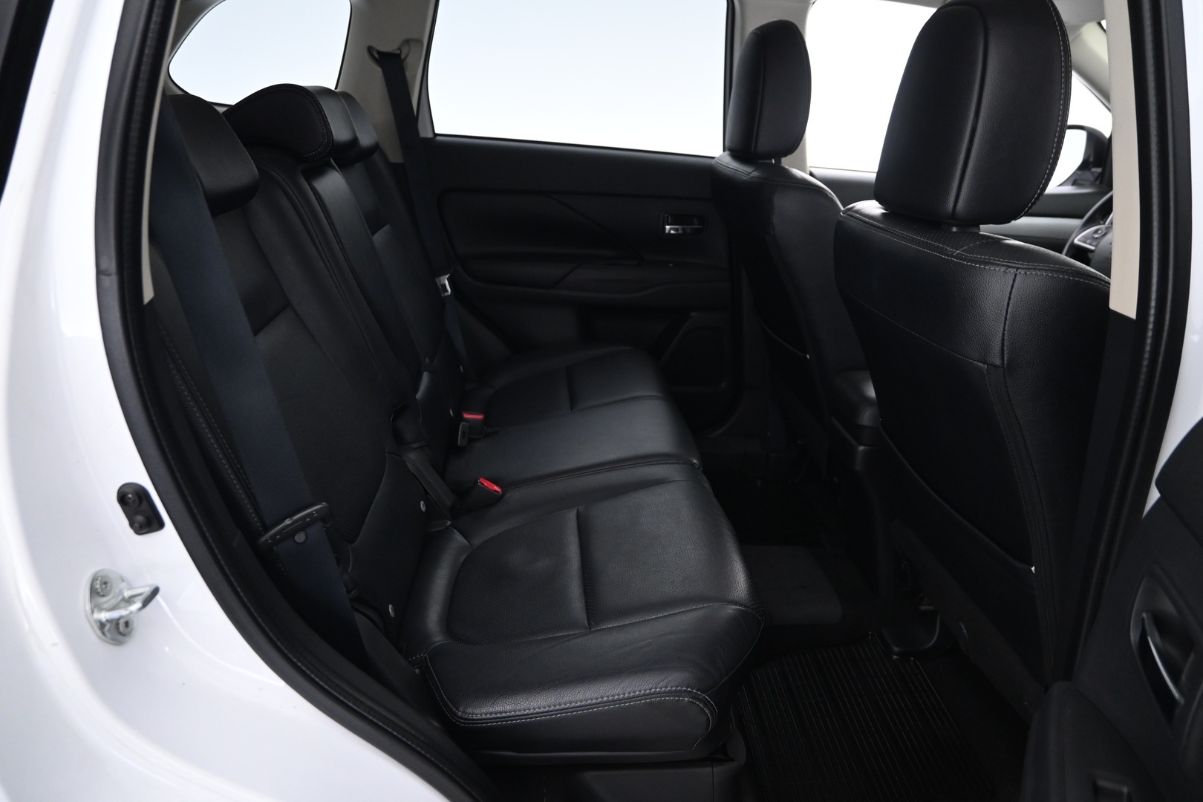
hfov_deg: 73.7
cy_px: 401
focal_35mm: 24
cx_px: 602
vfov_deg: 53.1
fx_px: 802
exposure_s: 1/10
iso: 1600
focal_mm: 16
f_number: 3.5
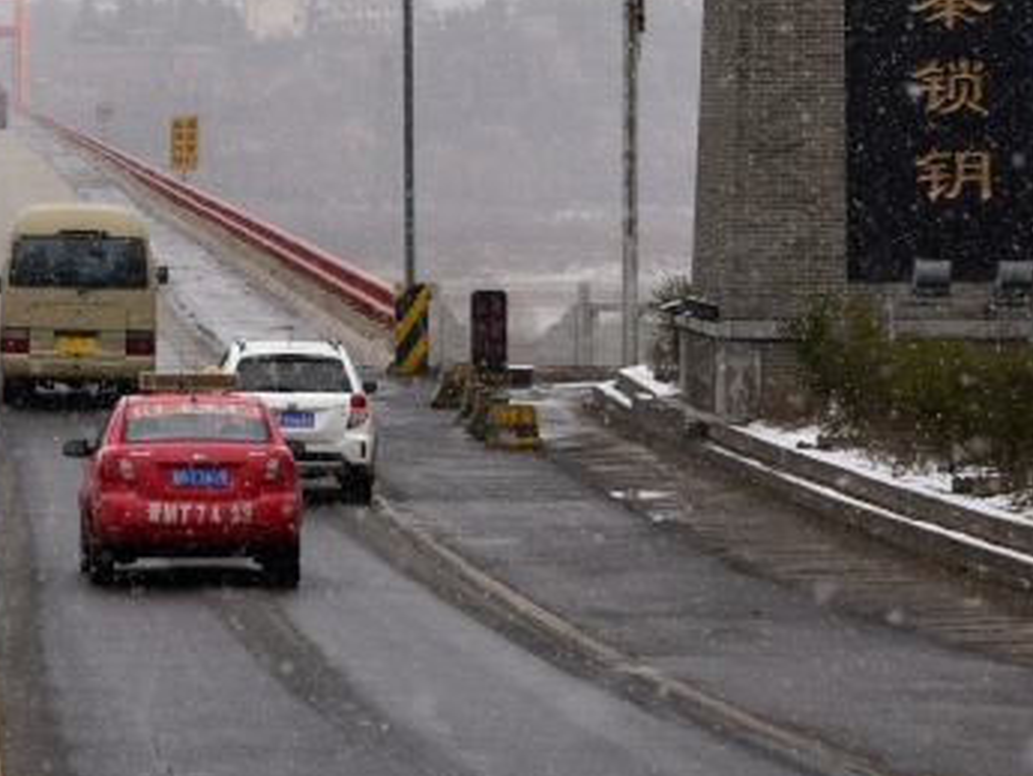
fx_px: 7791
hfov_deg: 7.6
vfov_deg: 5.7
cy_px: -304
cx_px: 30
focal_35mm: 261
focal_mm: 78
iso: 200
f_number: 7.1
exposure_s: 1/500
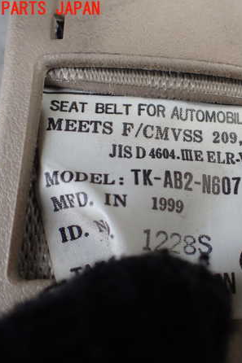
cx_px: 196
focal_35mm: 42
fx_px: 424
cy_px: 182
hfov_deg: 31.0
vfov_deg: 46.4
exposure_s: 1/125
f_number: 2.3
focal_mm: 5.4
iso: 200
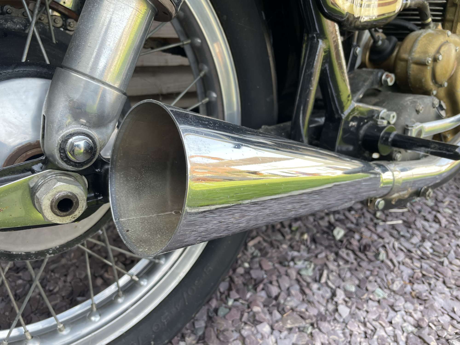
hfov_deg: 67.3
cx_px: 230
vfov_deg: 53.1
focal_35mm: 26
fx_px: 346
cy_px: 172
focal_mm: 4.2
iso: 32
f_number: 1.6
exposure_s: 1/142
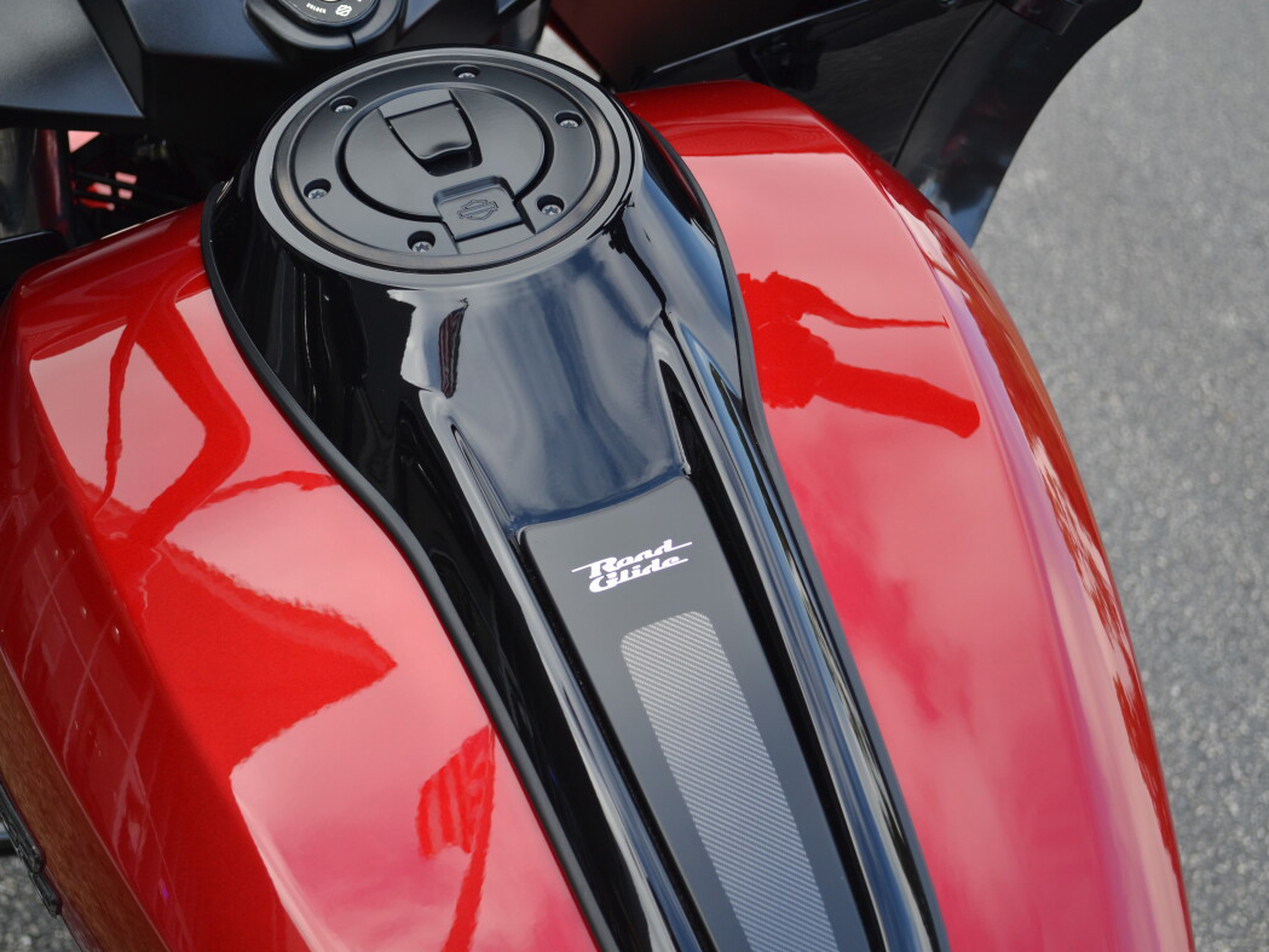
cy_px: 477
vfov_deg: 22.3
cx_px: 613
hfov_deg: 29.4
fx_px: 2420
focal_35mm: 66
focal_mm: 40
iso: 160
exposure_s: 1/125
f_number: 5.6
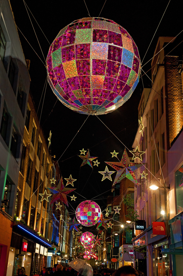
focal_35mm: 46
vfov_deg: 42.8
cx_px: 92
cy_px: 138
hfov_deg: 29.2
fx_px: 351
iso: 1000
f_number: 5.6
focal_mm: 46
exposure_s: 1/50
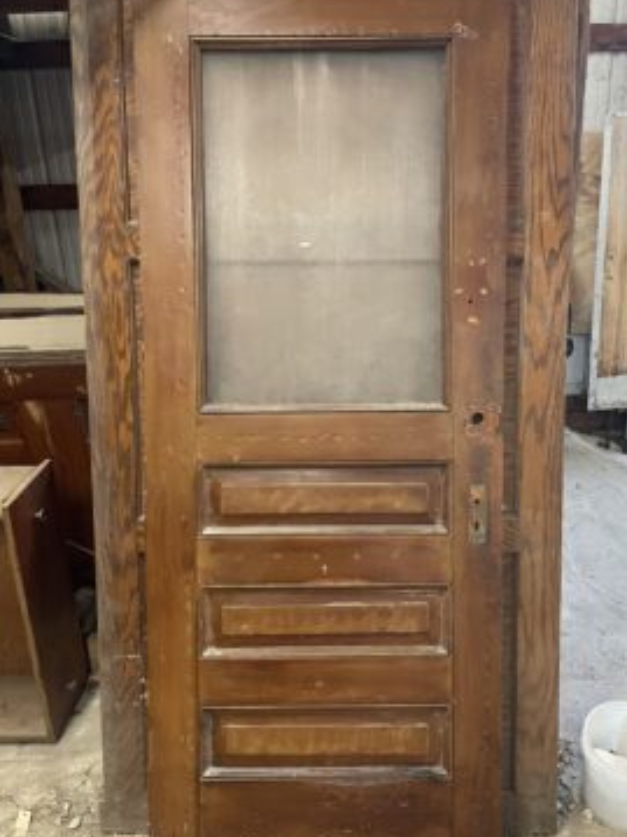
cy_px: 434
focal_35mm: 29
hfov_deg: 48.1
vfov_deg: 61.7
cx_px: 347
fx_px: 701
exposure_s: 1/48
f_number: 1.6
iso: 500
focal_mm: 4.2
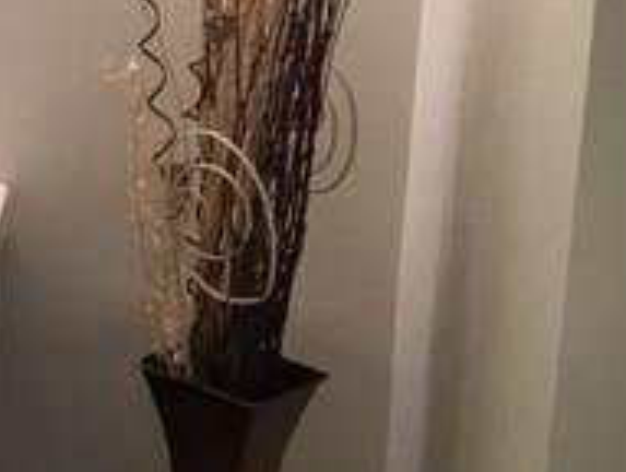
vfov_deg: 14.9
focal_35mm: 97
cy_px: -66
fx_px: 1757
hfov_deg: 18.3
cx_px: -269
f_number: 2.2
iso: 25
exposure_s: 1/30
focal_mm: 4.15
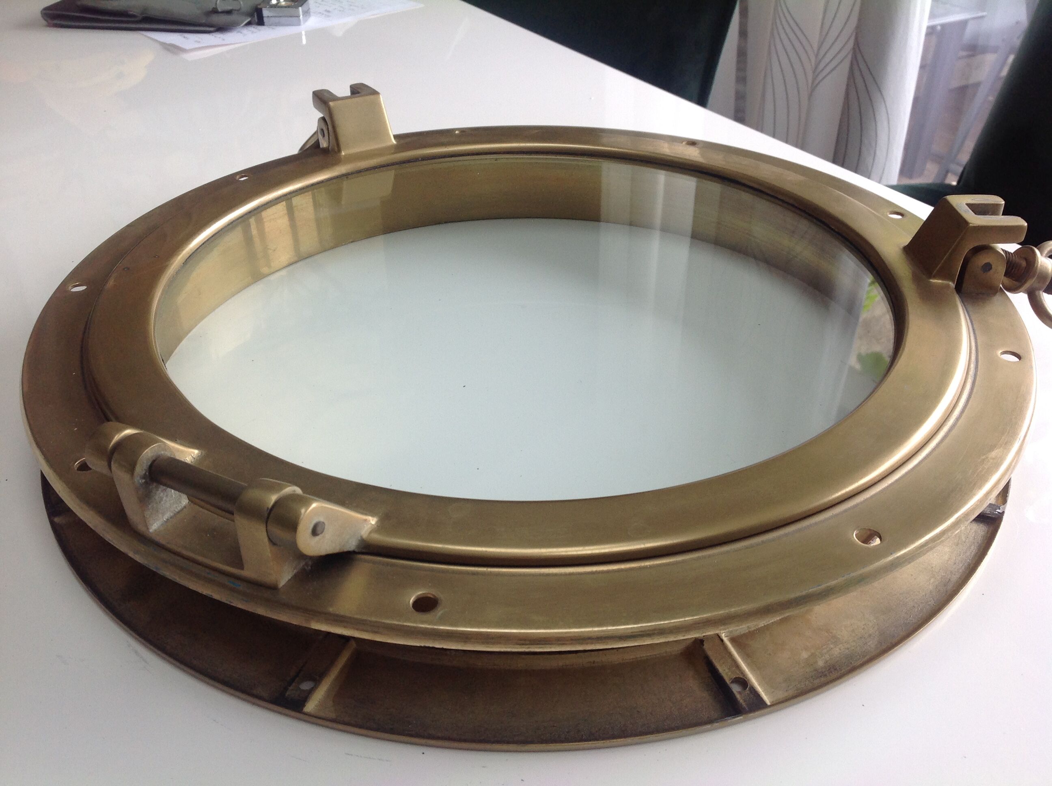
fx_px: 1062
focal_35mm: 35
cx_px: 526
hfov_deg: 52.7
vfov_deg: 40.6
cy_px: 393
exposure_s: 1/120
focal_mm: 4.28
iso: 64
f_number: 2.4
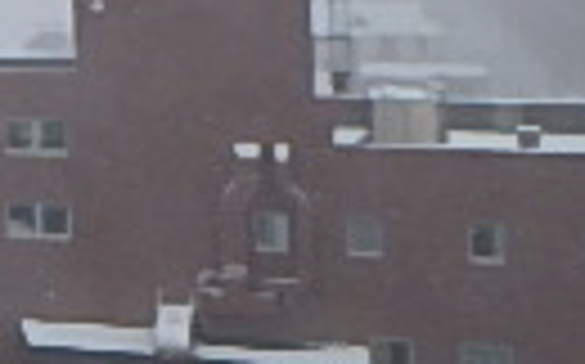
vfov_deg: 11.6
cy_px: -94
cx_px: -688
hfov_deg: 14.6
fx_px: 1752
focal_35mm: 110
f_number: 3.5
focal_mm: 3.7
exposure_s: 1/320
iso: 125
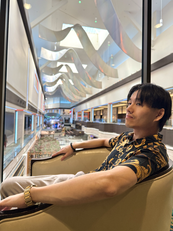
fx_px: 160
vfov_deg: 71.6
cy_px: 116
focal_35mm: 24
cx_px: 86
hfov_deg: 56.8
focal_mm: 6.76
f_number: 1.78
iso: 200
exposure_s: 1/187
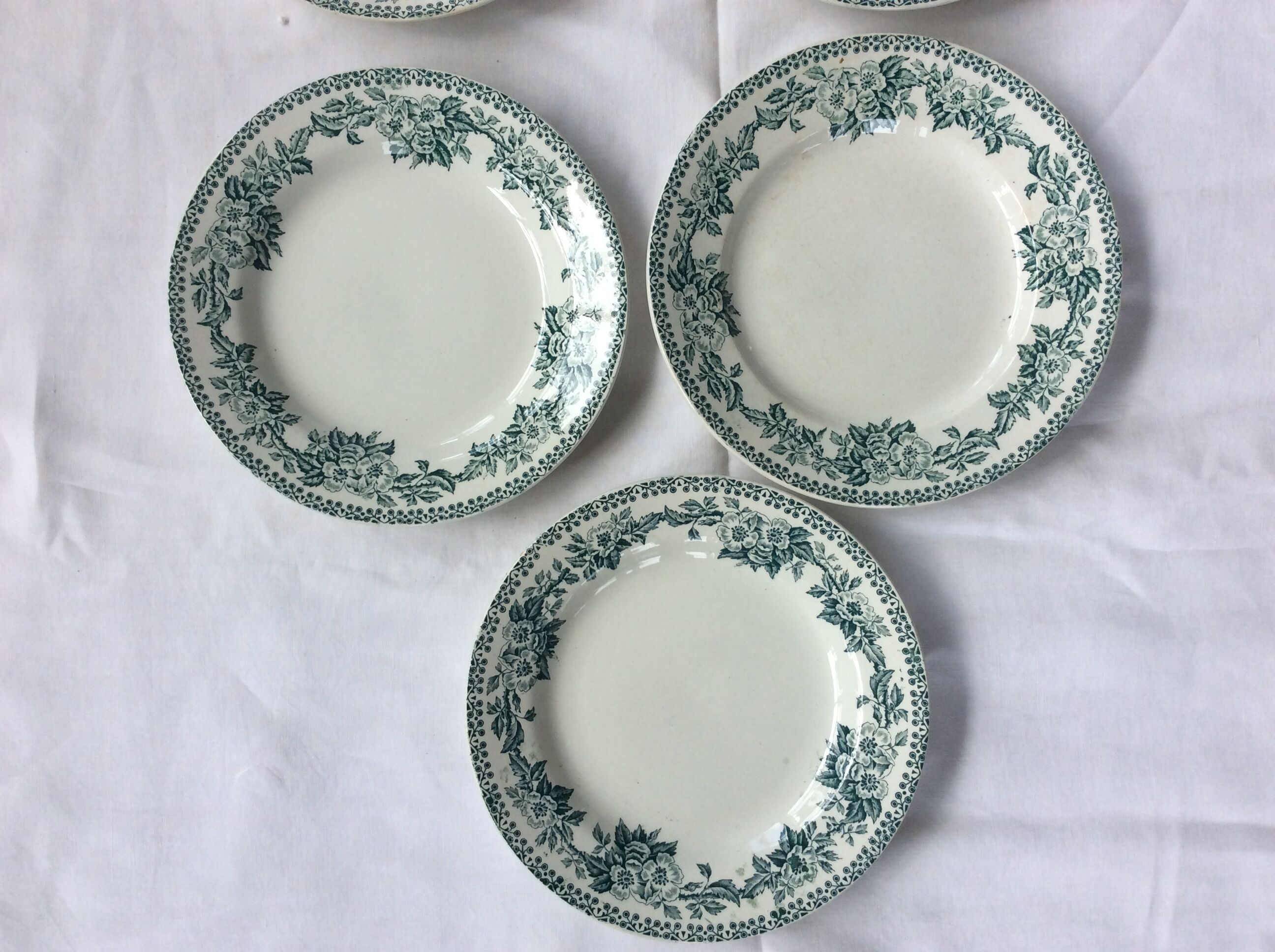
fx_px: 1177
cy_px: 476
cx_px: 638
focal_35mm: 32
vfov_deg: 44.1
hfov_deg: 56.9
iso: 32
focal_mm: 3.3
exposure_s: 1/245
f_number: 2.4
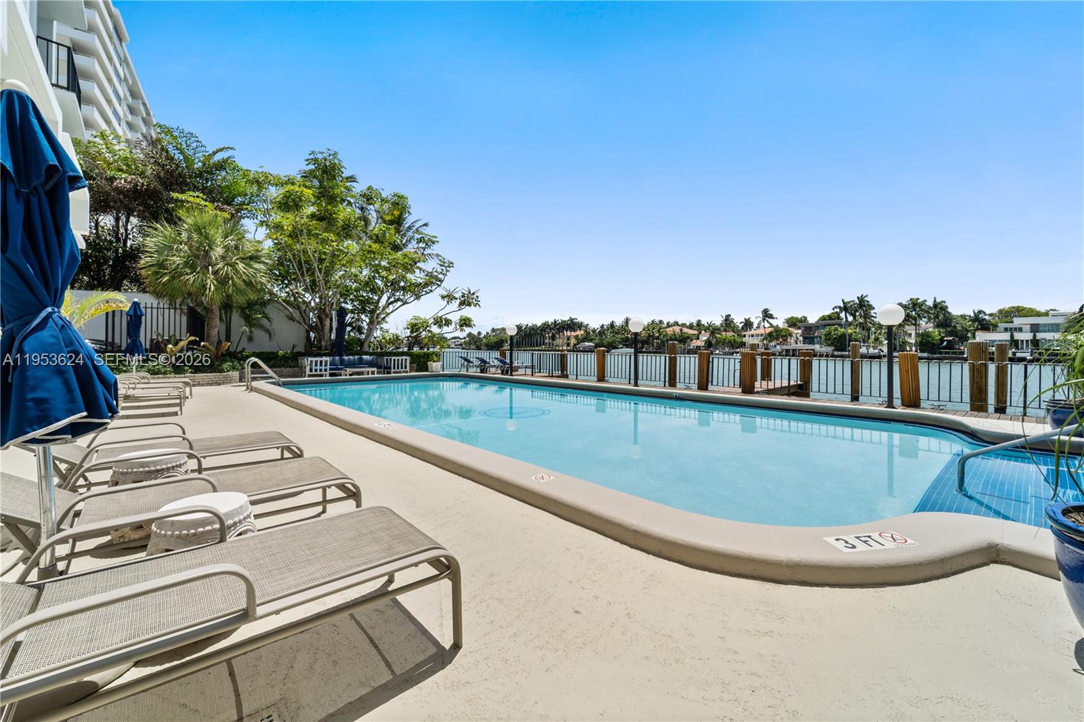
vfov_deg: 81.2
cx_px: 542
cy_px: 361
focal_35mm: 14
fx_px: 421
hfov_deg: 104.3
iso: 250
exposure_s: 1/160
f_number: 11
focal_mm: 14
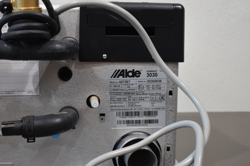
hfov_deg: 37.7
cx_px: 108
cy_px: 90
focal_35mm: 53
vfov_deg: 25.7
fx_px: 366
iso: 800
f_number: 4
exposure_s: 1/200
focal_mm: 27
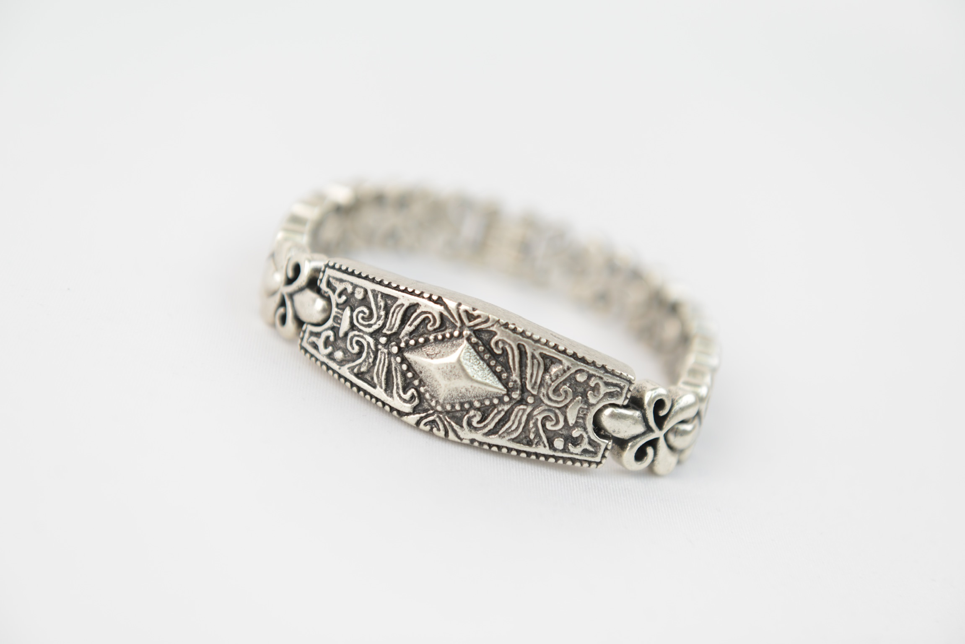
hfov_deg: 30.5
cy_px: 322
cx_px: 482
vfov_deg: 20.6
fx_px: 1770
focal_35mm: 66
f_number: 5
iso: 320
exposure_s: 1/125
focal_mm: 66
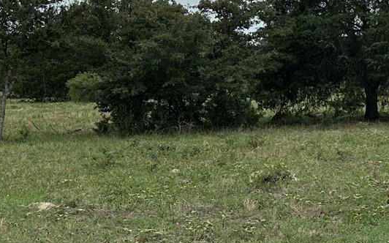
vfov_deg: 13.2
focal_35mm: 98
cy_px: 23
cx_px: 485
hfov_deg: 19.8
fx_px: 1039
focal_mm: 6.86
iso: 80
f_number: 1.78
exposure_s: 1/9709
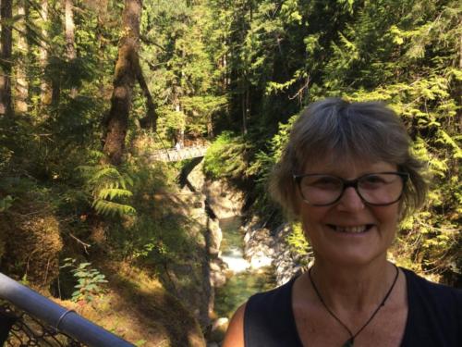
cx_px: 231
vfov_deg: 48.2
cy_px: 174
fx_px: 387
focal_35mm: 29
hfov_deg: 61.7
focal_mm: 4.15
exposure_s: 1/206
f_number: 2.2
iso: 25
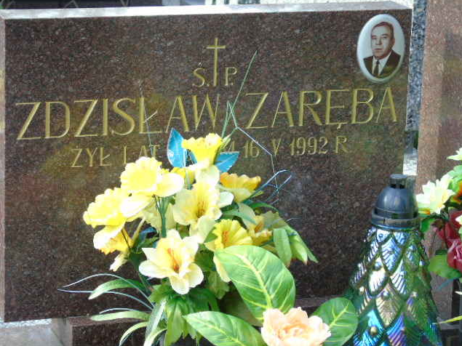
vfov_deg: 11.9
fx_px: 1668
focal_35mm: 125
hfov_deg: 15.8
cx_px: 232
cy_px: 172
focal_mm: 22
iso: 80
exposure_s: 1/50
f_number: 4.6
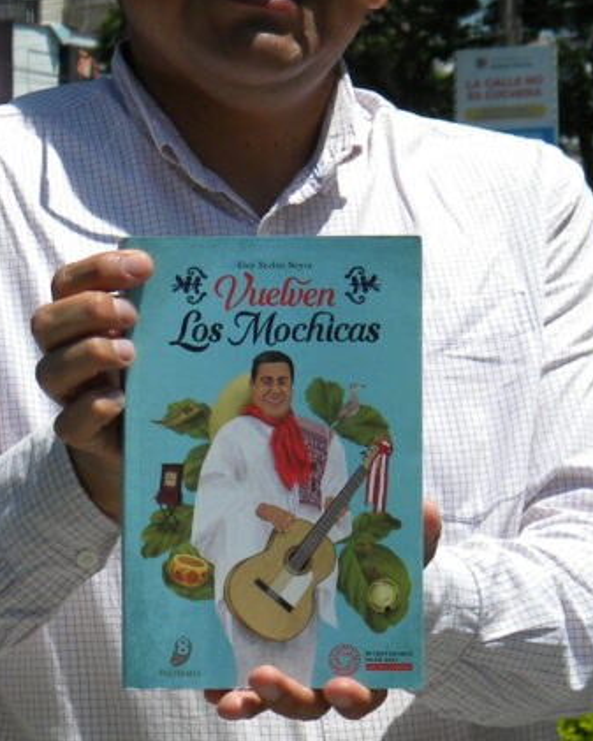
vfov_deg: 13.6
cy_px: 259
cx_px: 282
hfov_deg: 11.0
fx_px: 3092
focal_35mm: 141
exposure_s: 1/285
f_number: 8.6
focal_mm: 12.2
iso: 80
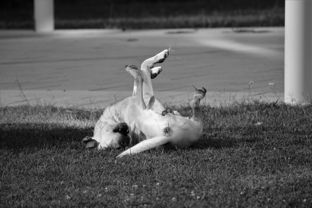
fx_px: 3900
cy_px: 104
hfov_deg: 4.6
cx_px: 156
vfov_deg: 3.1
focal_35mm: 450
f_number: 7.1
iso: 200
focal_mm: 300
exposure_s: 1/800
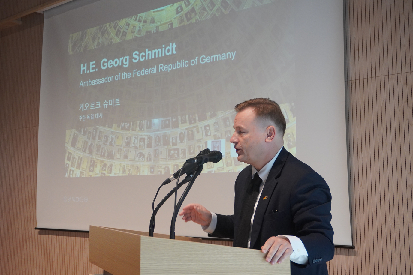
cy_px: 137
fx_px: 522
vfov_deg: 29.5
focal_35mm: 46
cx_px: 199
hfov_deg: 43.1
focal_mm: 29
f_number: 4.5
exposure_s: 1/160
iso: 1250
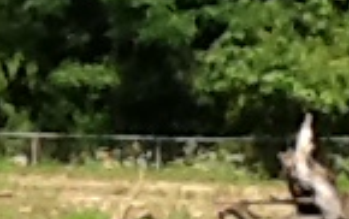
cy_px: 65
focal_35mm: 224
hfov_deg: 8.8
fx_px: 2133
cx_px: -342
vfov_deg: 5.9
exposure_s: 1/990
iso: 80
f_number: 2.4
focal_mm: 2.03
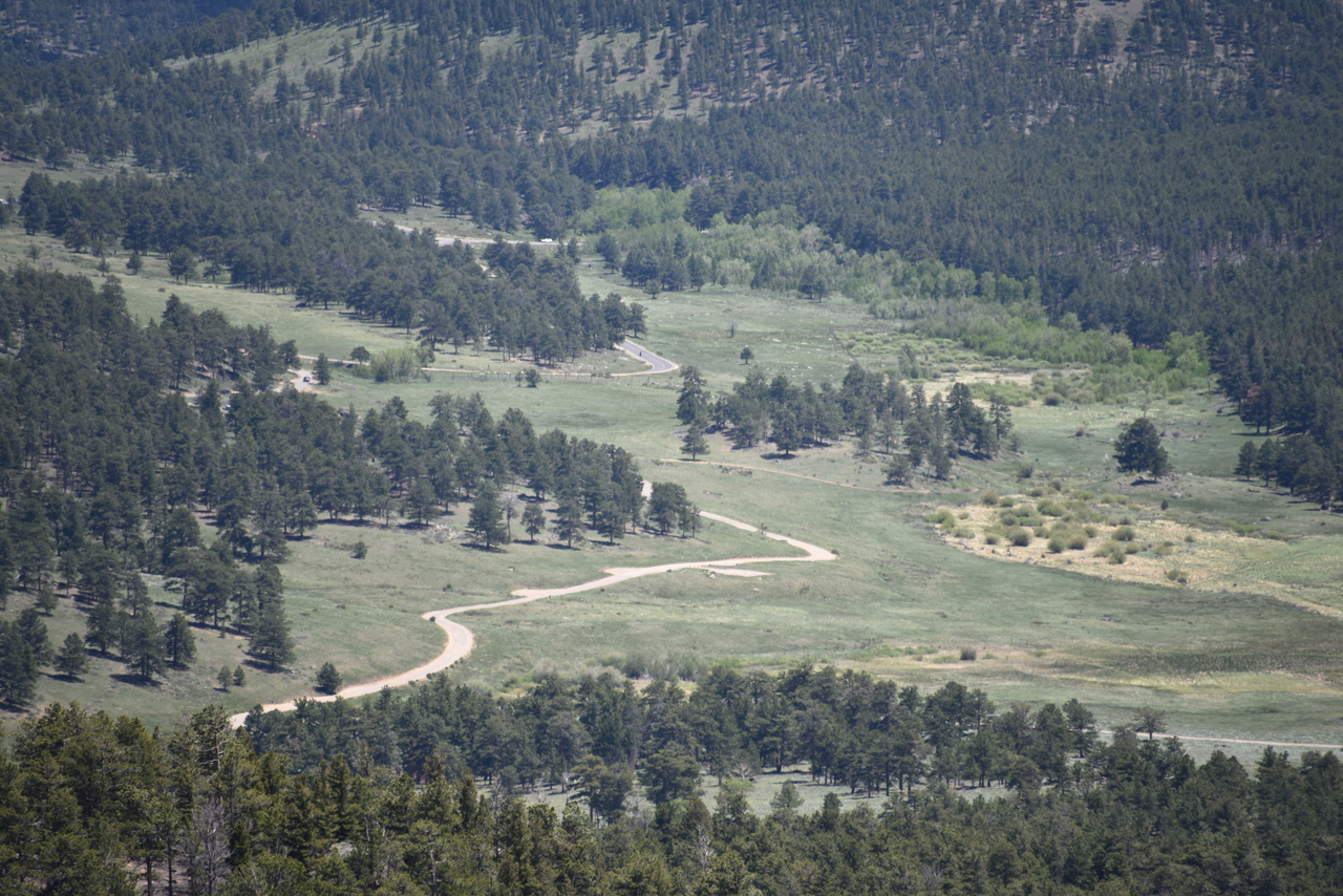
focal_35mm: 300
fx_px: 11193
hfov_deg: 6.9
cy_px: 448
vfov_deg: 4.6
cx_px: 672
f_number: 5.6
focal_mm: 300
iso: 200
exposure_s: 1/640
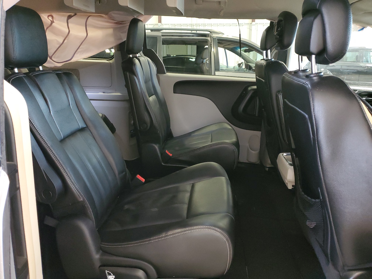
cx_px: 186
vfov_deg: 53.1
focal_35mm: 26
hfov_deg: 67.3
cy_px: 140
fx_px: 279
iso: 338
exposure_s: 1/24
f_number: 1.5
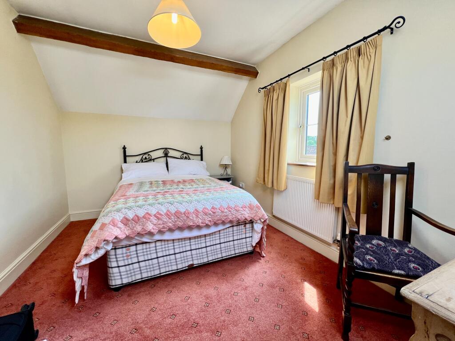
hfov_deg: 106.2
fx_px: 171
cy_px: 170
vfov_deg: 89.9
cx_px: 228
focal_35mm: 13
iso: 64
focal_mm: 1.57
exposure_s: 1/100
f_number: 1.8
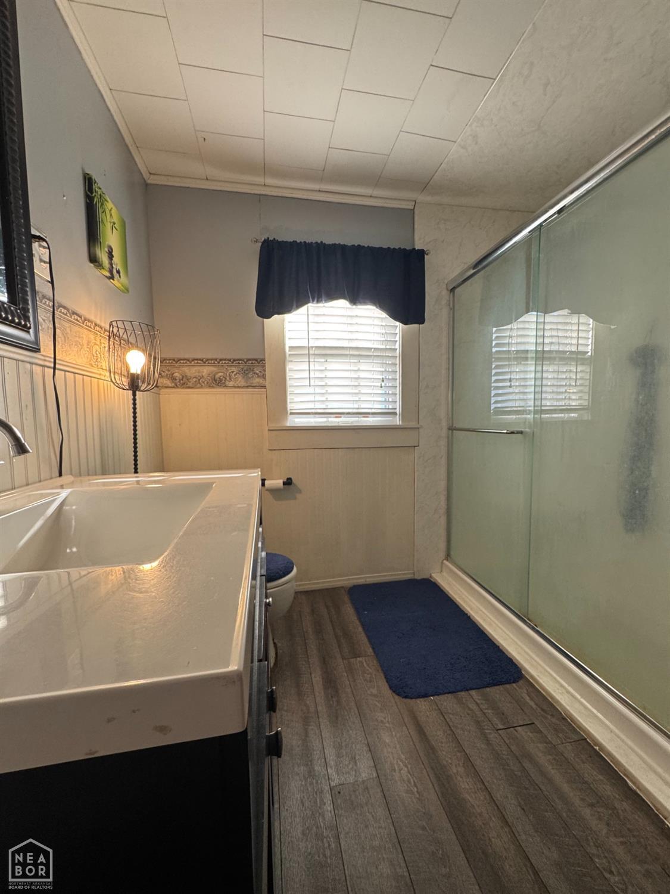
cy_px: 447
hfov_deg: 85.7
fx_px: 361
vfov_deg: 102.1
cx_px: 335
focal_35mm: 14
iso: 200
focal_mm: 2.22
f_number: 2.2
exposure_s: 1/120
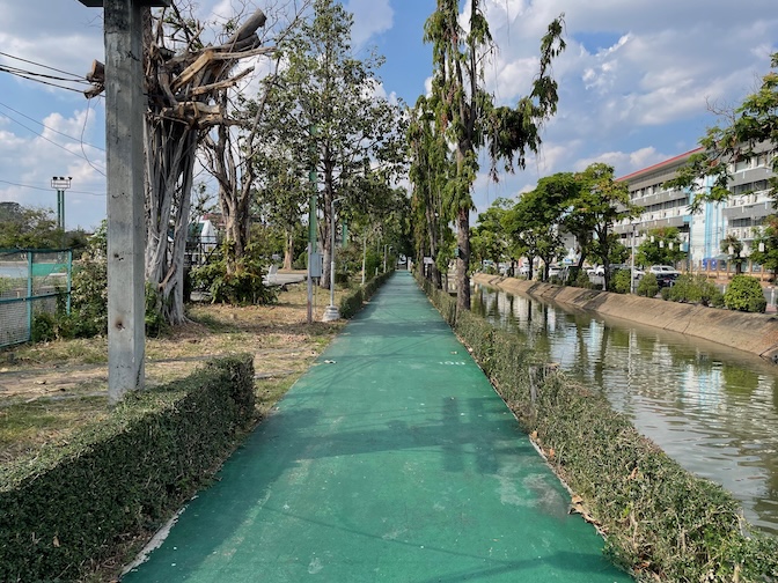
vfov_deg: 53.1
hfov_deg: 67.3
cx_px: 389
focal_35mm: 26
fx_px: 584
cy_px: 292
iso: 32
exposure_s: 1/2212
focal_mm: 4.2
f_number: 1.6
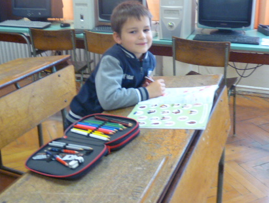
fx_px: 327
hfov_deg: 44.8
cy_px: 78
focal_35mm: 42
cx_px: 130
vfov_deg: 34.2
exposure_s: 1/30
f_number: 2.8
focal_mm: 4.8
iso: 400
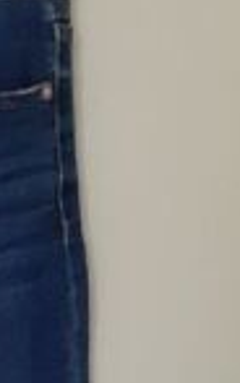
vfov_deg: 15.4
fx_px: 1307
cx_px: -240
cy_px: 571
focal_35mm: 125
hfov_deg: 9.8
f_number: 1.9
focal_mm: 3.6
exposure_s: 1/25
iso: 400
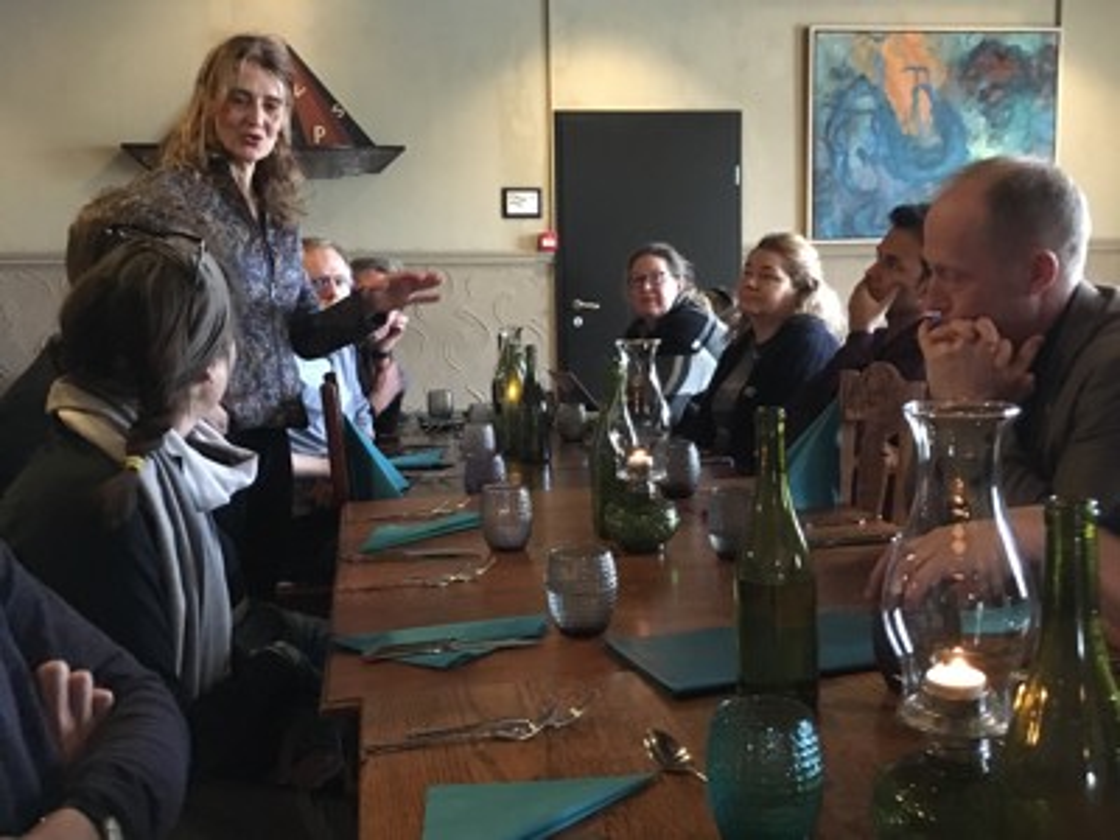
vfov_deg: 48.2
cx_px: 560
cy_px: 420
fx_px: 938
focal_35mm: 29
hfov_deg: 61.7
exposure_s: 1/17
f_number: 2.2
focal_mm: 4.15
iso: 320
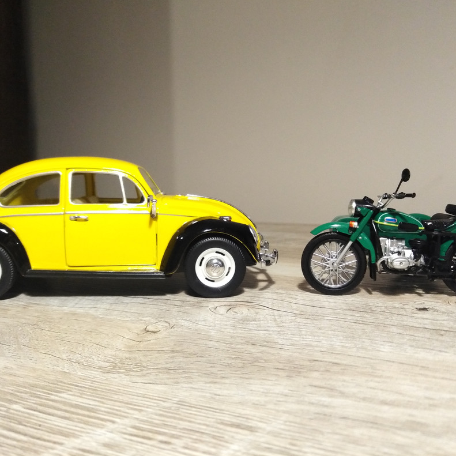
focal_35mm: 31
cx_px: 215
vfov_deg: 52.5
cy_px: 228
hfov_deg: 52.5
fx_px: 462
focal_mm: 3.46
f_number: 2.2
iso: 596
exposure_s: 1/20
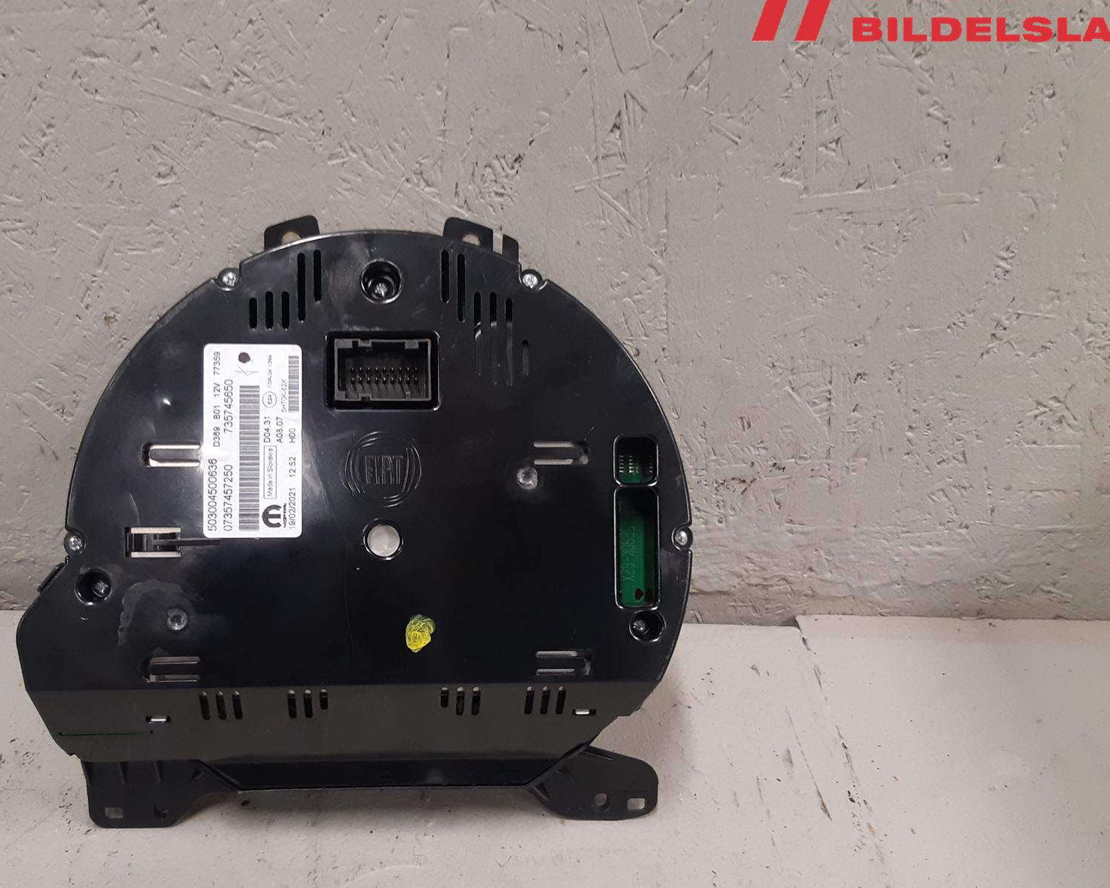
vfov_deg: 42.2
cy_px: 489
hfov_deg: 51.2
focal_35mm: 35
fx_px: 1150
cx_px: 445
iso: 160
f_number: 1.7
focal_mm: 3.93
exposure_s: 1/50
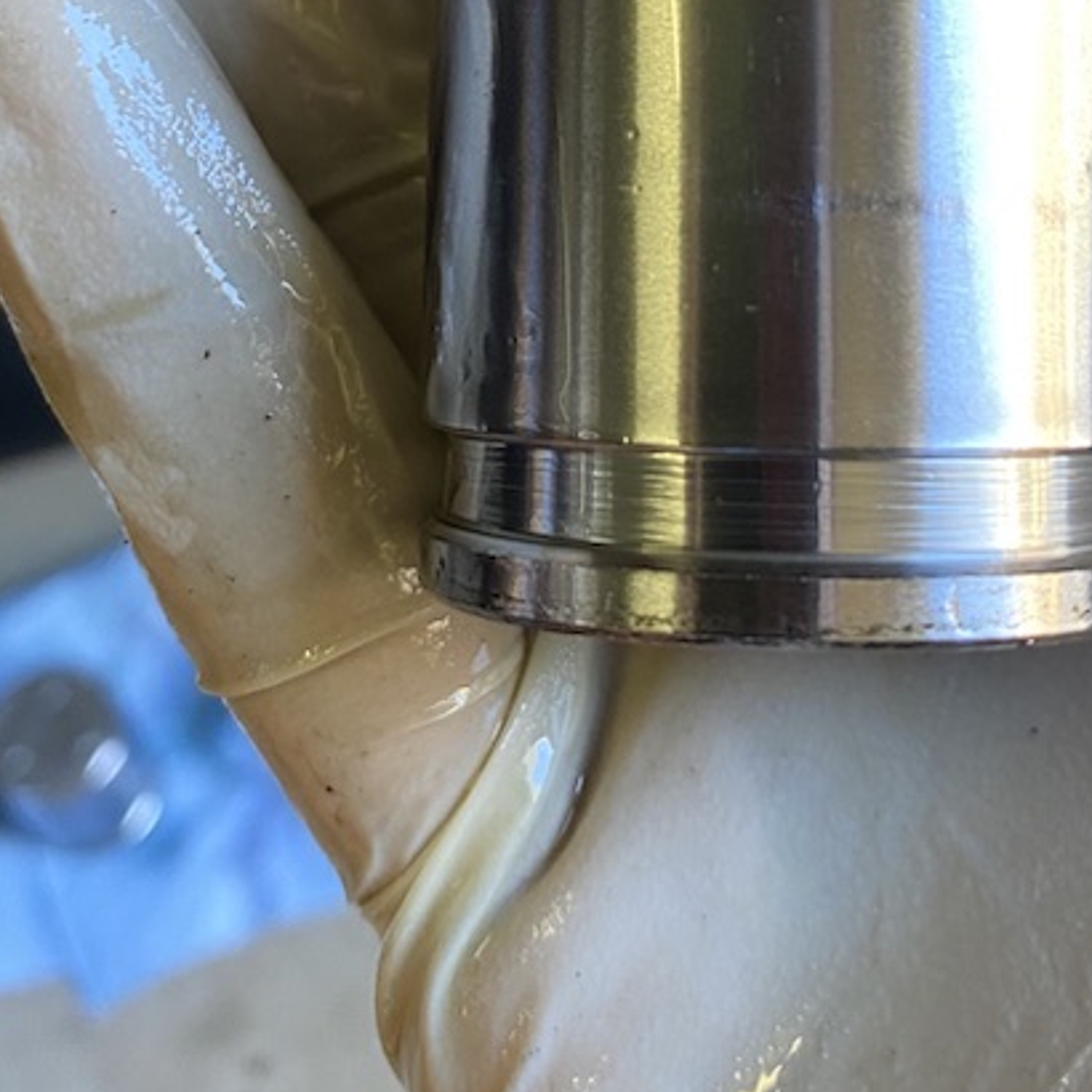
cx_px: 637
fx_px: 1999
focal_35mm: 56
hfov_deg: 30.5
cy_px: 64
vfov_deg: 29.1
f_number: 1.8
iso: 100
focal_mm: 4.25
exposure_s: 1/50
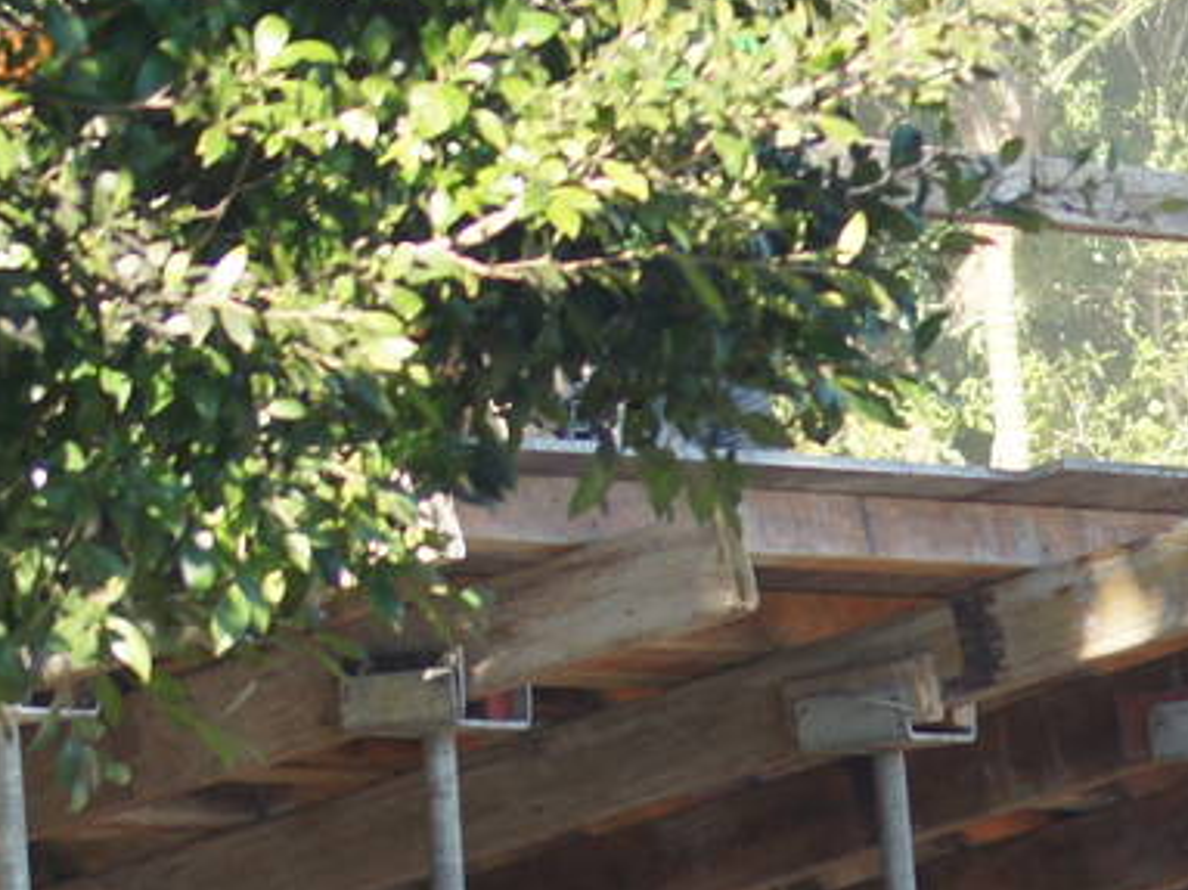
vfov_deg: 3.3
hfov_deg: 4.4
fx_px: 15508
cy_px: 1137
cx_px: 1709
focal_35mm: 452
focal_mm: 75
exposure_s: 1/160
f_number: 5
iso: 200
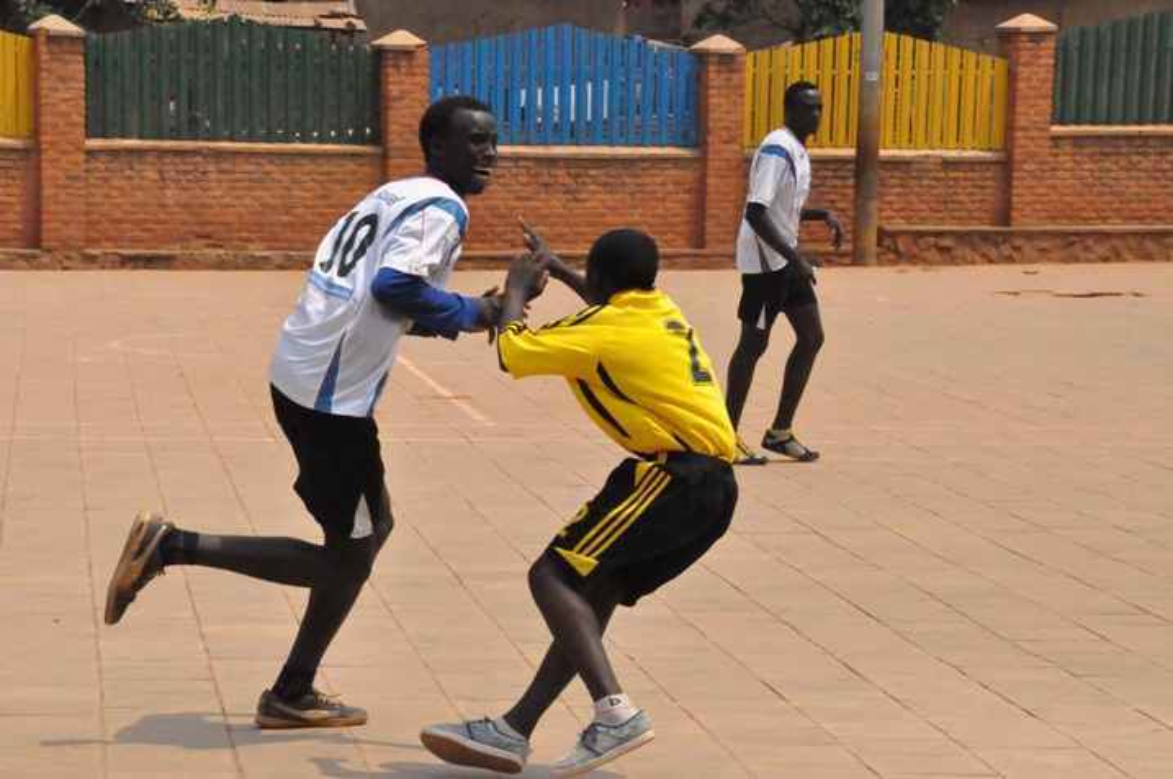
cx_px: 586
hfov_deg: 14.9
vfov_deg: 9.9
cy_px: 390
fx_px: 4490
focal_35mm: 138
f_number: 20
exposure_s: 1/4000
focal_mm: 92
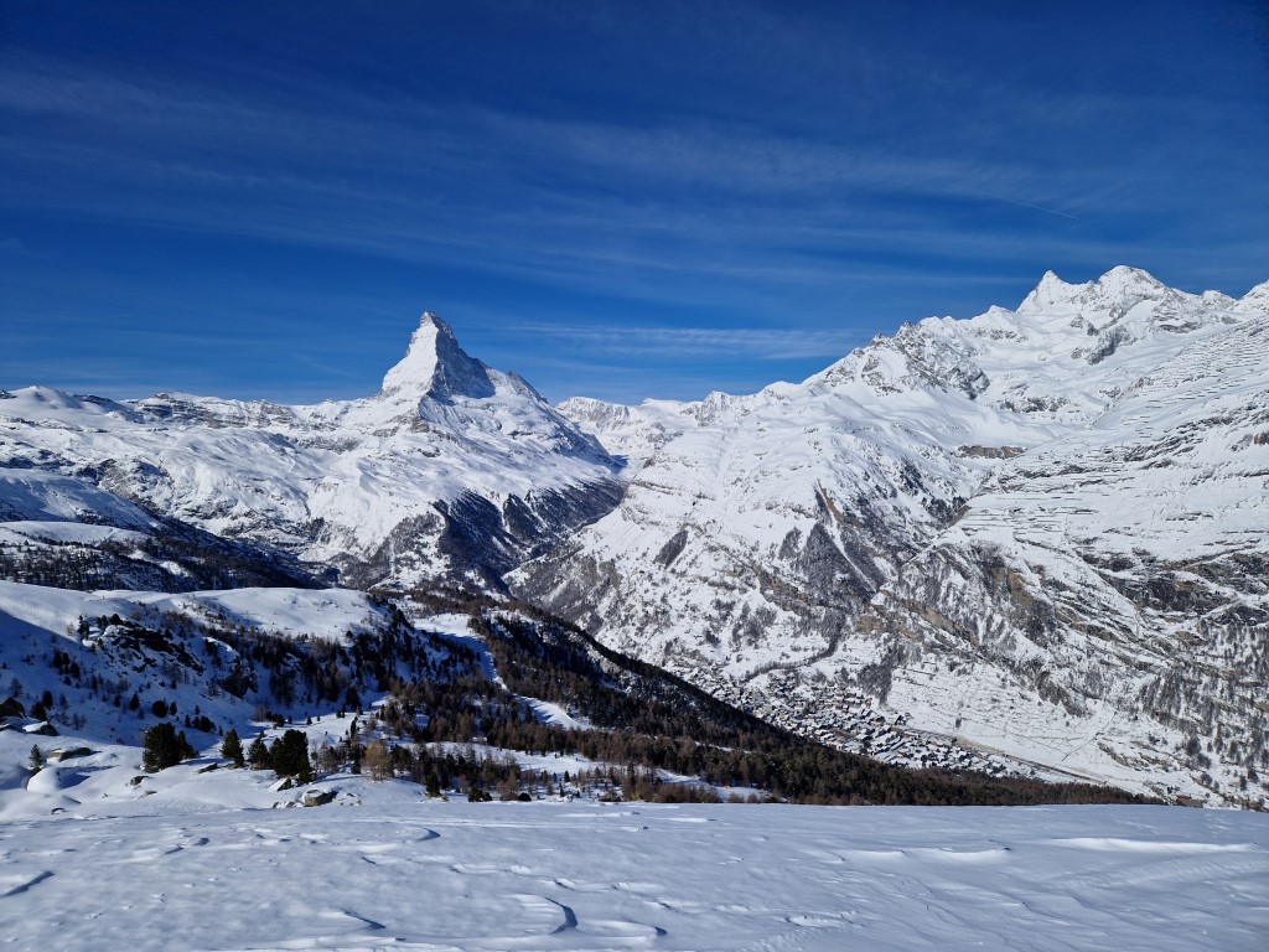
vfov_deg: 58.9
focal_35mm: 23
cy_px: 476
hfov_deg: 73.9
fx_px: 843
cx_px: 634
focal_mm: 5.4
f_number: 1.8
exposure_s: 1/7440
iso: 50
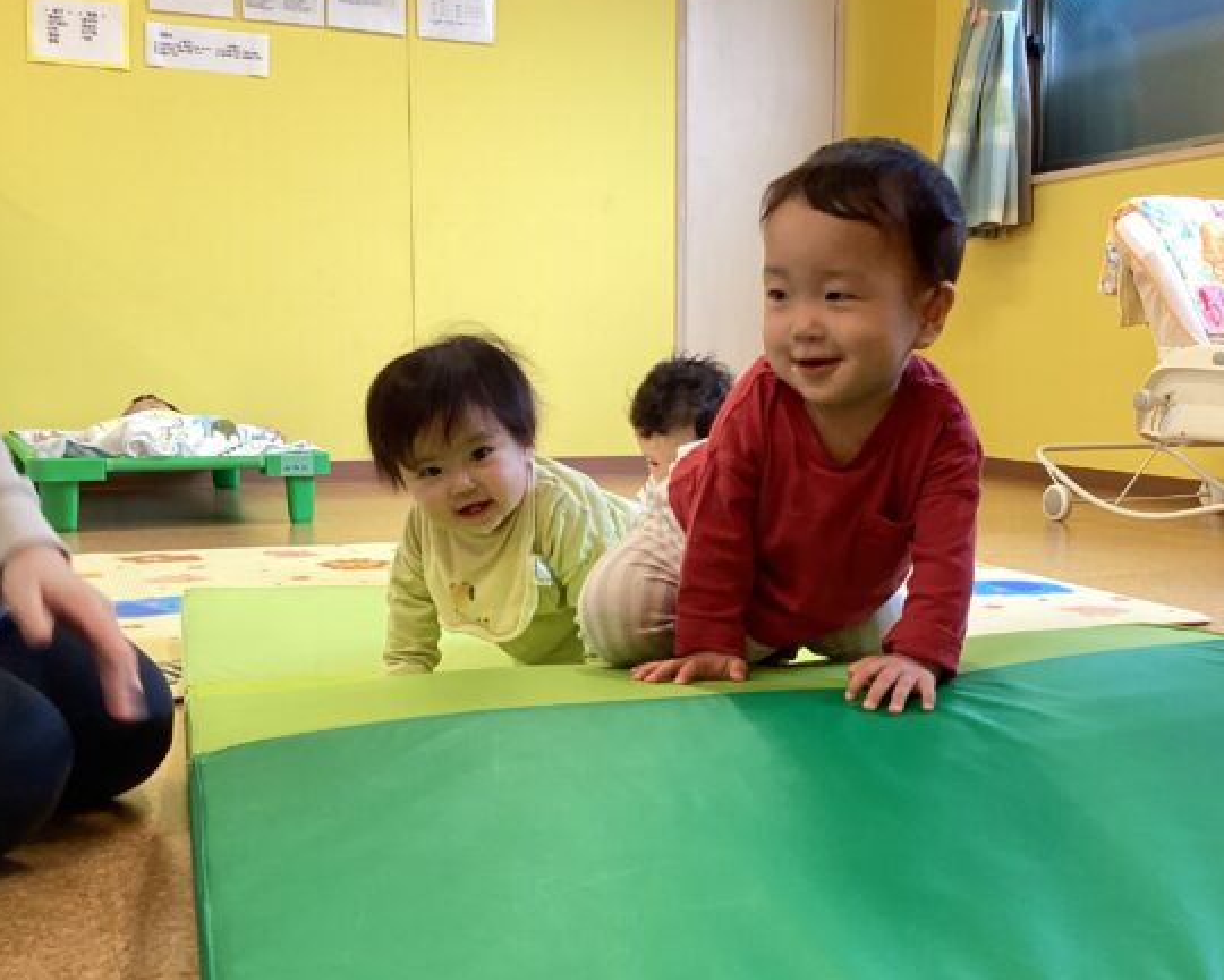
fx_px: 1558
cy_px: 549
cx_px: 753
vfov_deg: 34.9
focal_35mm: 43
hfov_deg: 42.6
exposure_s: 1/50
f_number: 2.4
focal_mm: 3.3
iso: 100
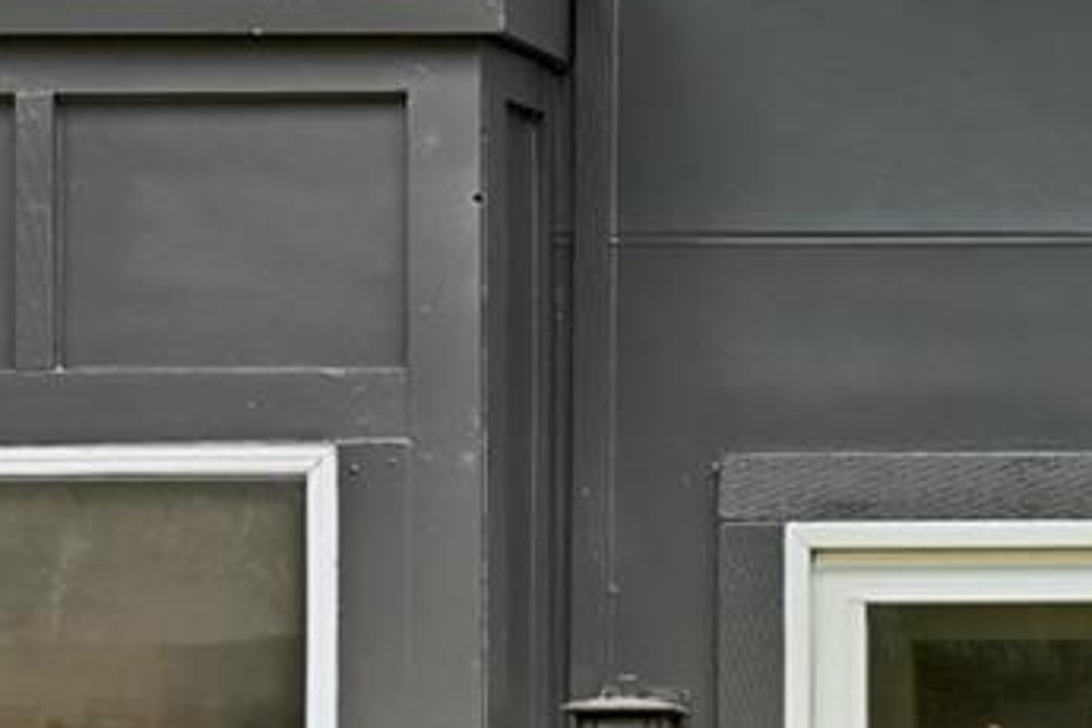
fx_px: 2789
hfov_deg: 20.4
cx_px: 1383
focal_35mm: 92
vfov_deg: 13.9
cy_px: 1105
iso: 400
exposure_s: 1/60
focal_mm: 15.5
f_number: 10
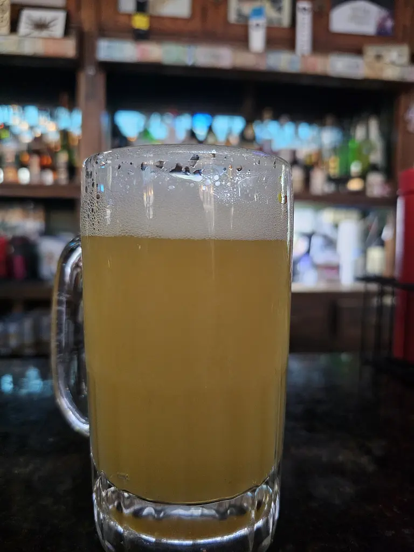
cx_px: 207
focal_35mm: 23
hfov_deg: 58.9
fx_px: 367
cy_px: 276
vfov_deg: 73.9
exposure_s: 1/24
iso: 640
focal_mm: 6.3
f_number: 1.7
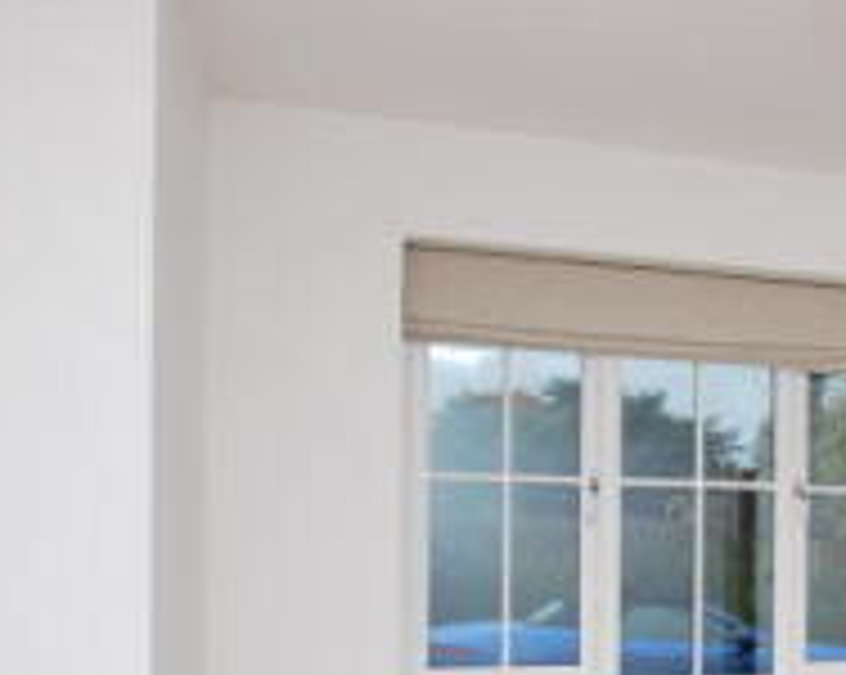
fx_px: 1226
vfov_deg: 29.7
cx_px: 916
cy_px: 587
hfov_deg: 33.5
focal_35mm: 49
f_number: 4
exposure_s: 1/60
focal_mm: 10
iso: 100
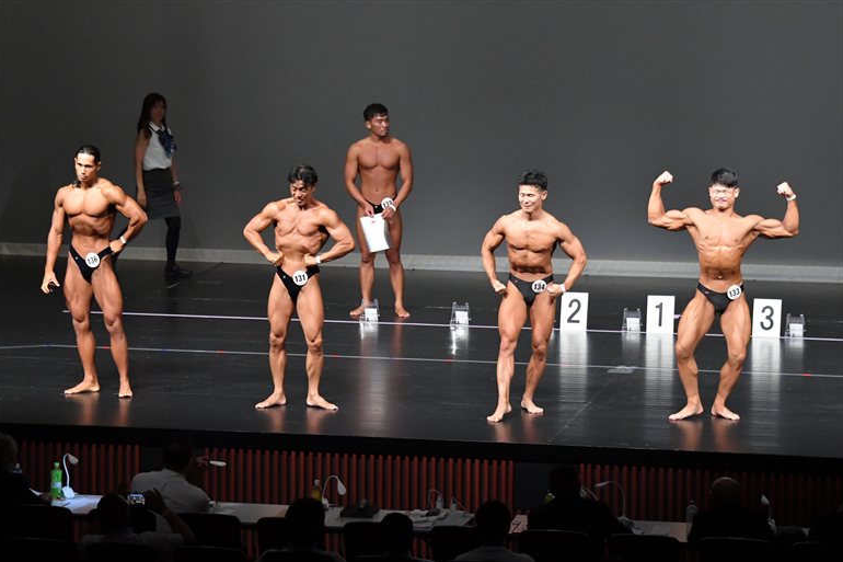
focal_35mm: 158
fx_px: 3699
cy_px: 282
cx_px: 420
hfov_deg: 13.0
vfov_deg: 8.7
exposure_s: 1/400
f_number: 5.6
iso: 5000
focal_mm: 105
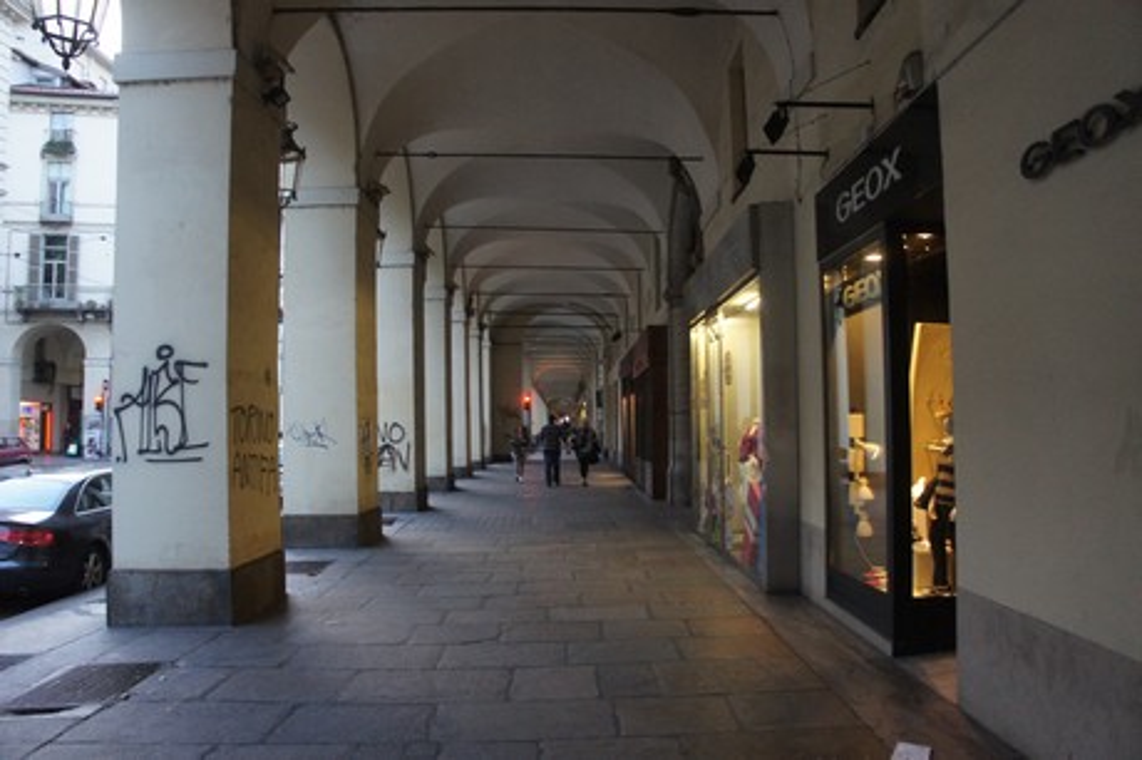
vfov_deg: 47.9
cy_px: 380
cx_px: 571
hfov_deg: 67.4
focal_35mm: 27
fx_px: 856
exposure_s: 1/50
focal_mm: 18
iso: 1600
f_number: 3.5
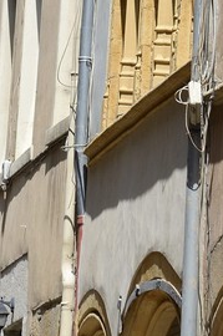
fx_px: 3097
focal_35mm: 332
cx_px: 640
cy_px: 92
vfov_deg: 6.2
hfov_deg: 4.0
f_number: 8
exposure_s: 1/250
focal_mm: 56
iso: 200
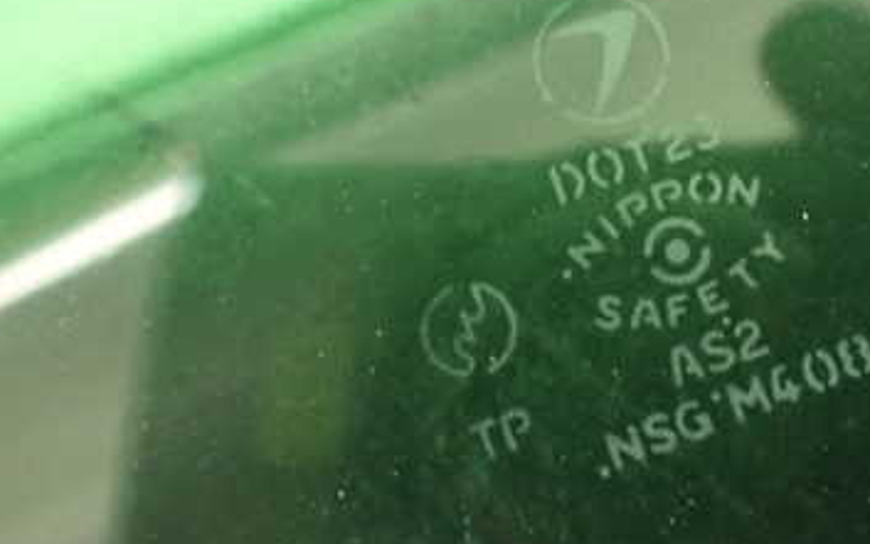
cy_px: 143
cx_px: 661
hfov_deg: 36.6
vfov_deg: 23.8
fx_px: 1281
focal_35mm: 54
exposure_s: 1/30
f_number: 2.3
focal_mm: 5.4
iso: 1250
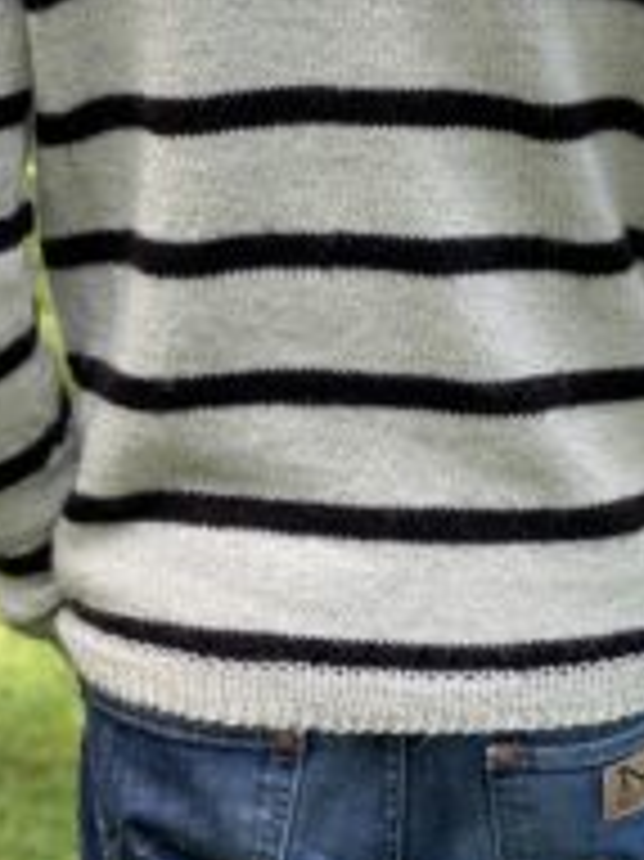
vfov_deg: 14.5
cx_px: 376
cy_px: 324
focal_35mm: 136
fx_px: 3377
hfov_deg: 10.9
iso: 20
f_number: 2
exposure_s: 1/256
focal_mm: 6
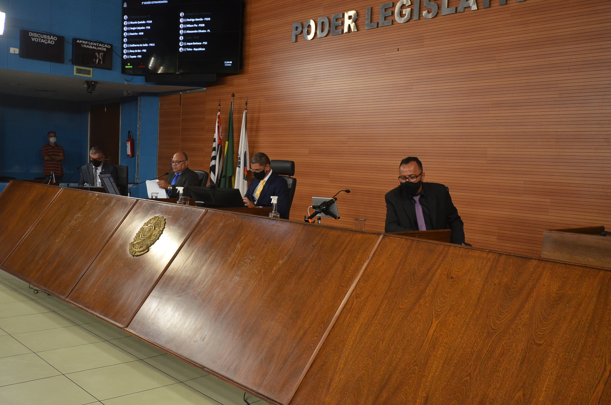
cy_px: 202
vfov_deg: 36.7
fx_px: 610
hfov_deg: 53.2
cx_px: 306
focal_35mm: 36
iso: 1250
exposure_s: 1/60
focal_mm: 24
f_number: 5
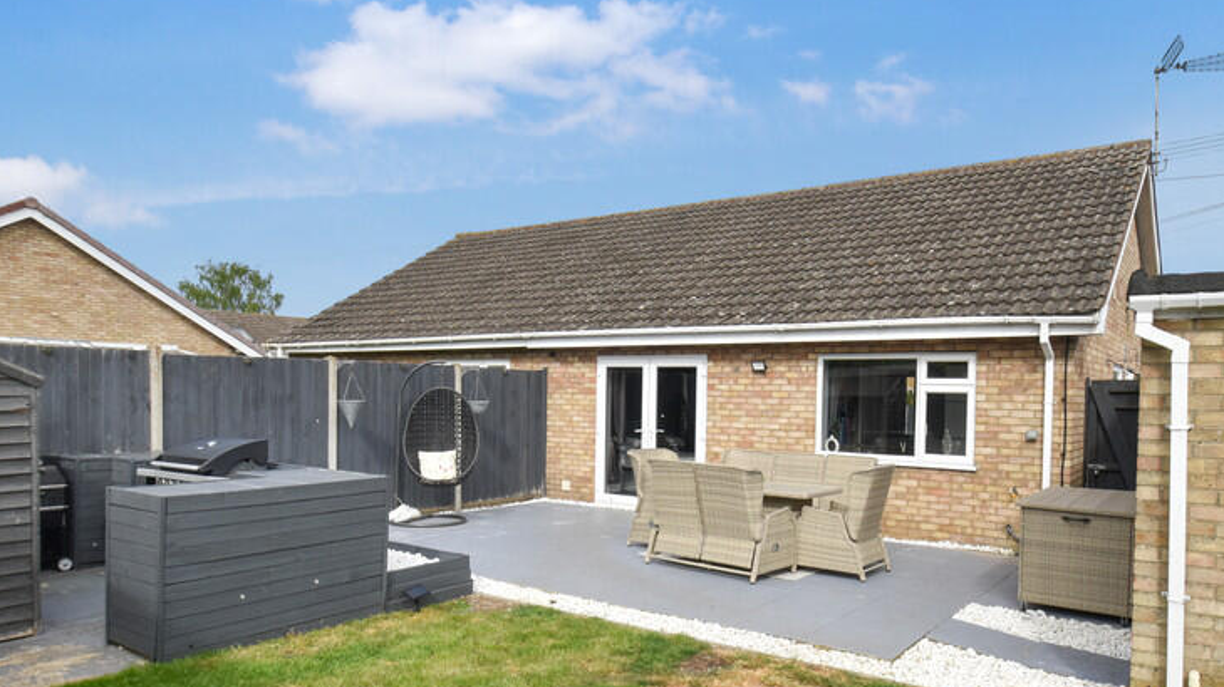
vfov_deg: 45.3
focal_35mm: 25
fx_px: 823
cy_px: 373
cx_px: 654
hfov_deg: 73.2
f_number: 9
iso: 400
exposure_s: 1/800
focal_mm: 11.5
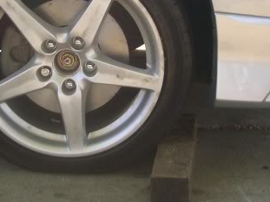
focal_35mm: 90
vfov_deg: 16.3
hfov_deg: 21.7
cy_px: 50
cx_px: 88
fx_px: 702
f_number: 2.6
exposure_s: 1/320
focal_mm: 5.8
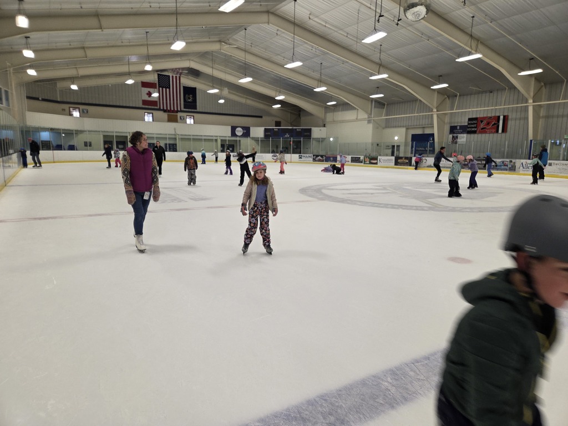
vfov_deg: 58.9
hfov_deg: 73.9
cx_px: 284
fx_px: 377
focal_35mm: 23
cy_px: 213
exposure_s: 1/120
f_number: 1.8
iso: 125
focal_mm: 5.4
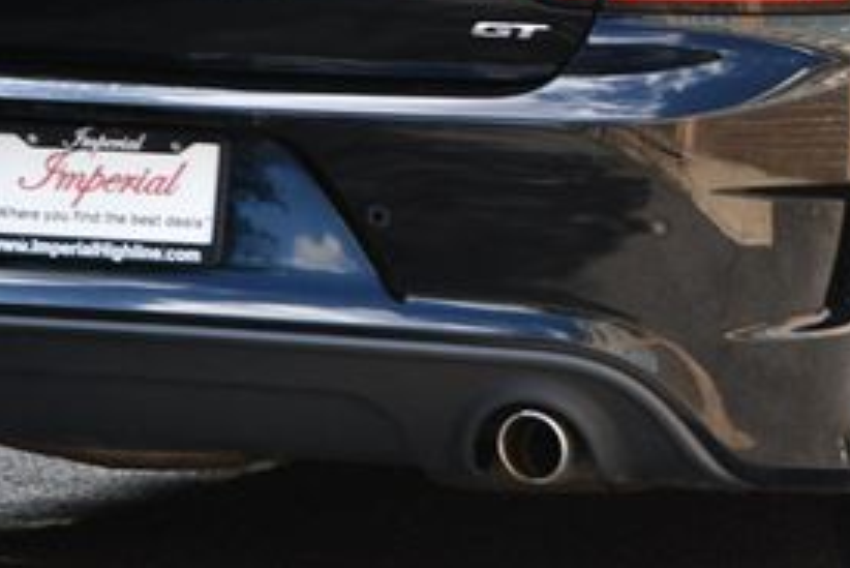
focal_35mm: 385
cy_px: 19
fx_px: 9095
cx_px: 394
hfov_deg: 5.4
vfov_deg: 3.6
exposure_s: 1/250
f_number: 5.6
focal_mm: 110
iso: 200
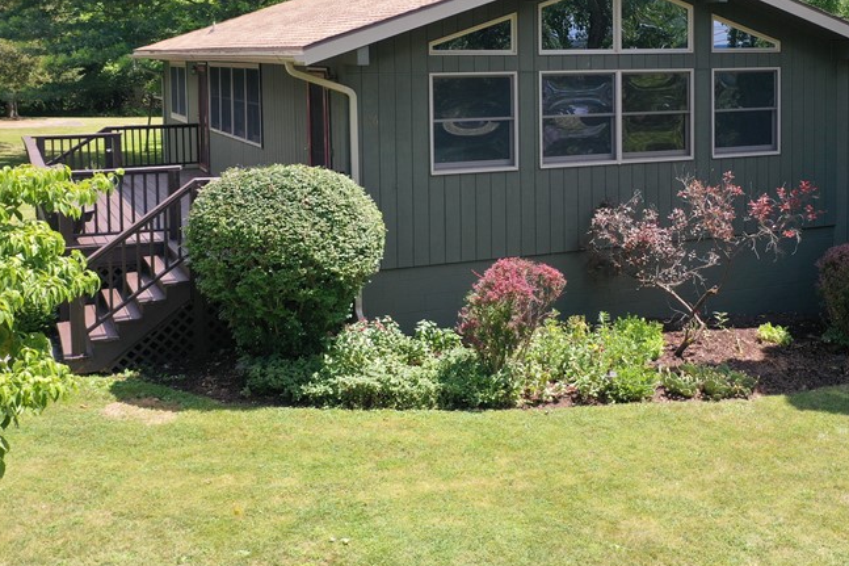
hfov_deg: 41.2
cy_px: 134
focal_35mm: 47
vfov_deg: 28.2
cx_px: 587
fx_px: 1108
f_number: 2.8
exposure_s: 1/640
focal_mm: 10.26
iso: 100
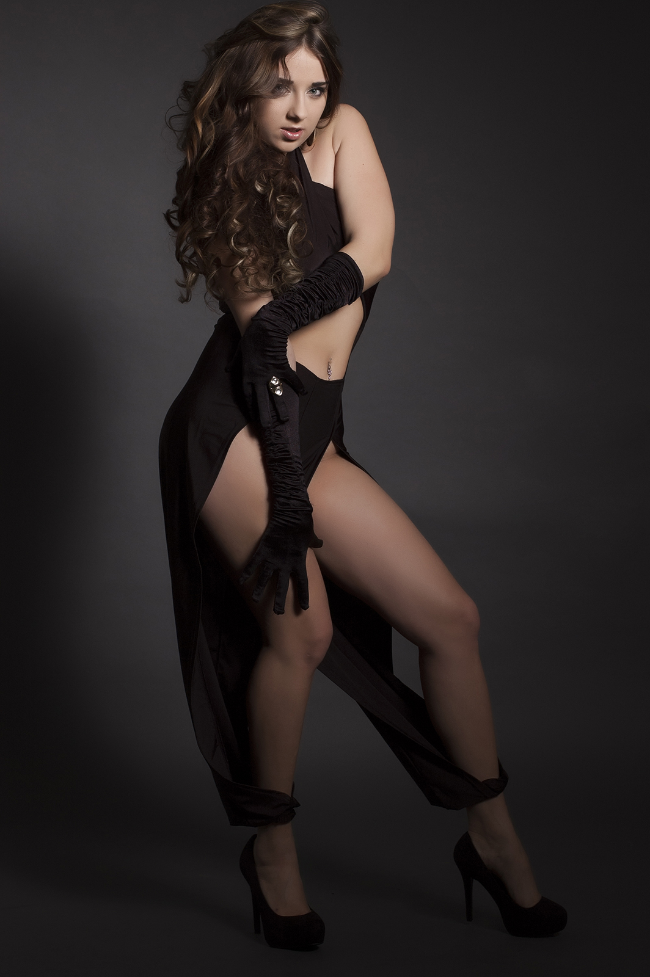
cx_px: 325
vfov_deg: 27.0
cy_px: 488
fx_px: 2035
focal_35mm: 75
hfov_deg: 18.2
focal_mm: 50
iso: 200
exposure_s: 1/500
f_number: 8
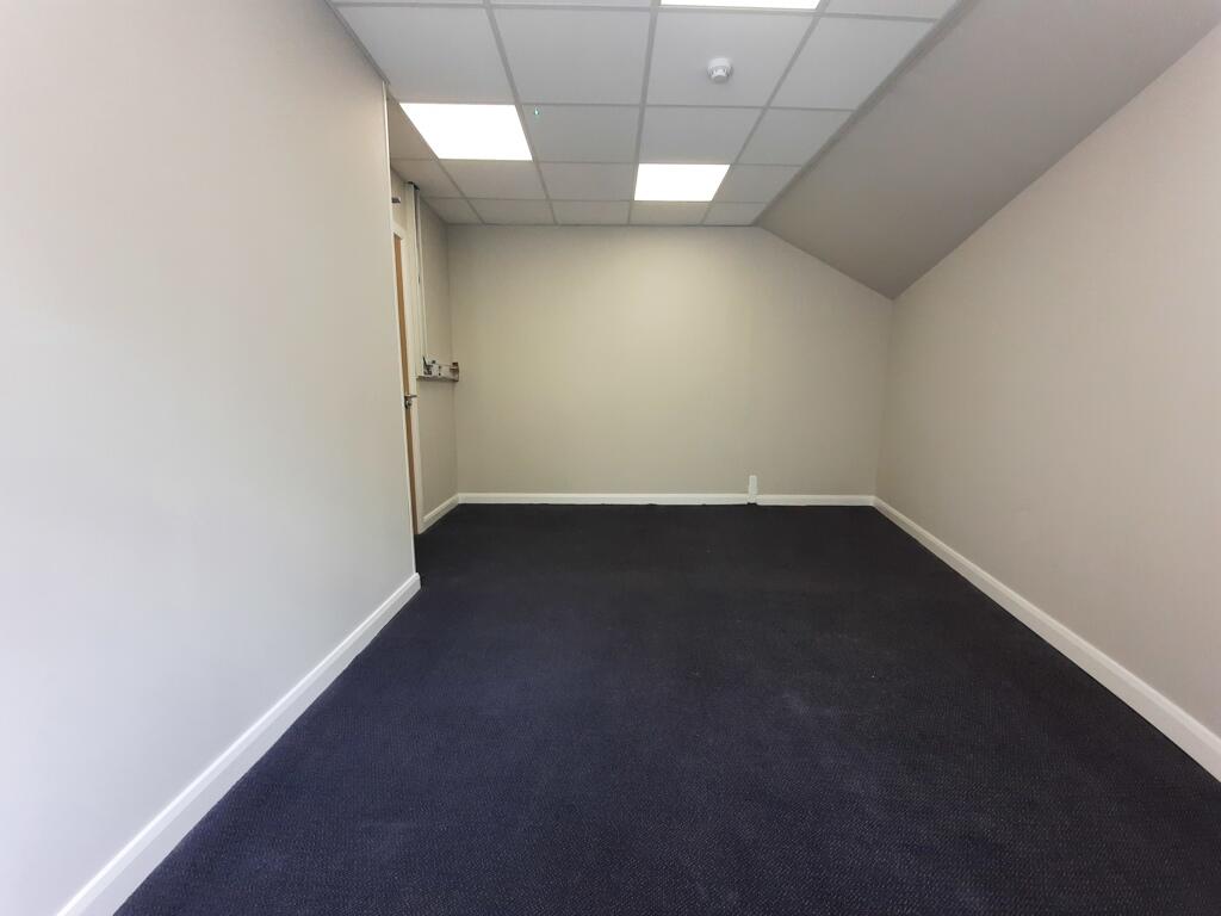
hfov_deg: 106.2
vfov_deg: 89.9
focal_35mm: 13
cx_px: 610
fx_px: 459
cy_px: 458
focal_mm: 1.74
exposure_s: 1/100
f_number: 2.2
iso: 80
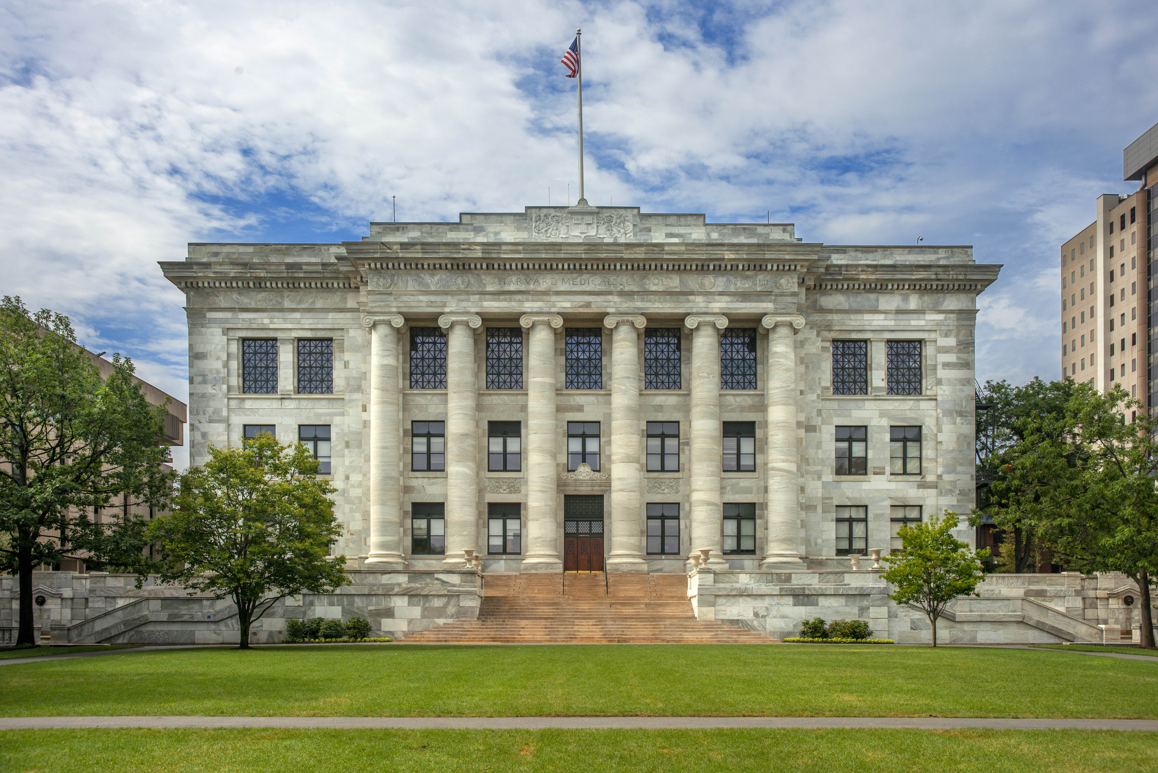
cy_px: 386
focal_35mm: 35
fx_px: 1126
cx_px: 579
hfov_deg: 54.4
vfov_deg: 37.9
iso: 640
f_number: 10
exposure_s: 1/1250
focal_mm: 35
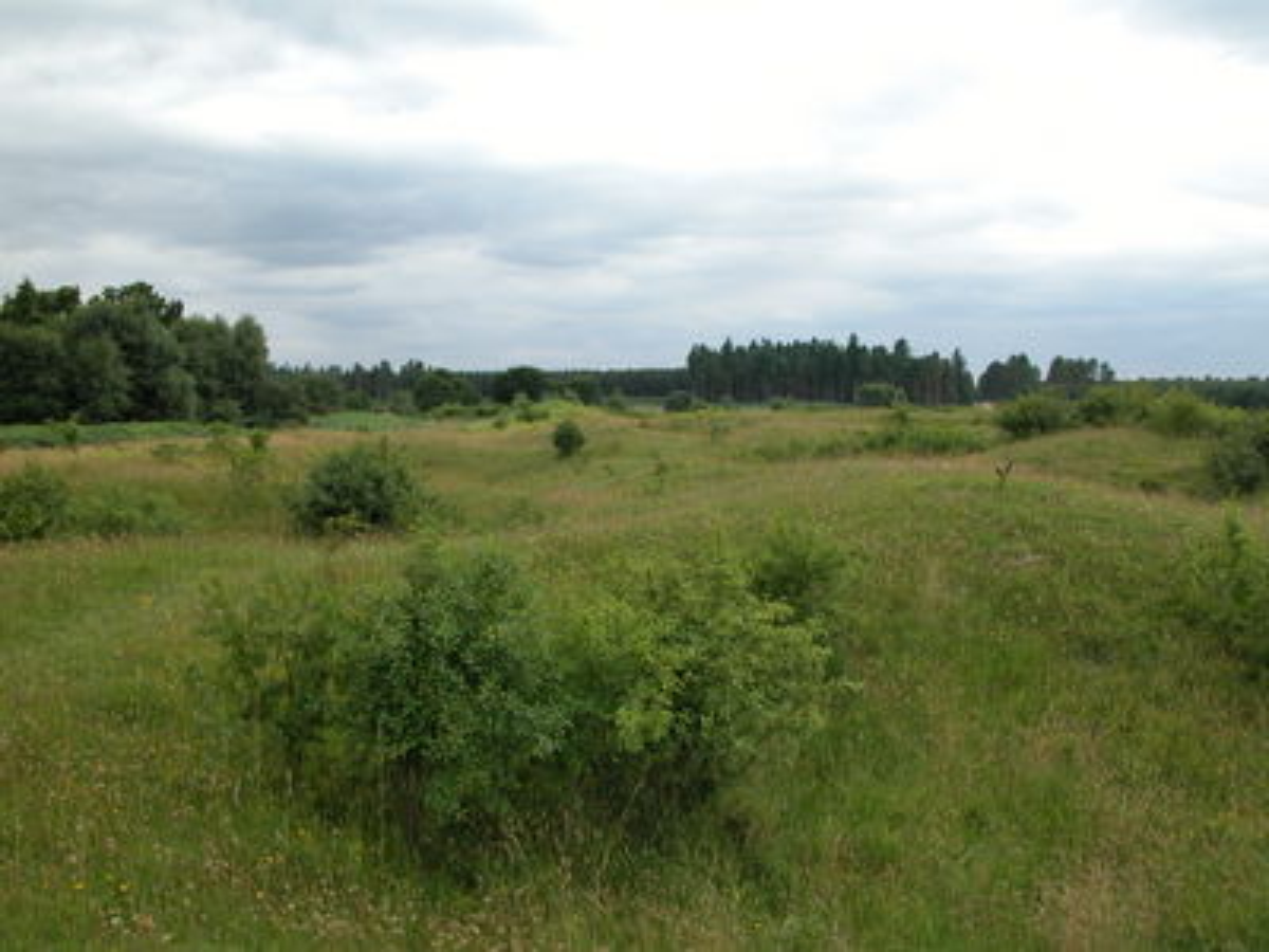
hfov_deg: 52.6
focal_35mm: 35
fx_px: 1283
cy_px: 476
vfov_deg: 40.7
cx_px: 634
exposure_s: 1/177
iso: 100
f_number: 5.6
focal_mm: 8.9
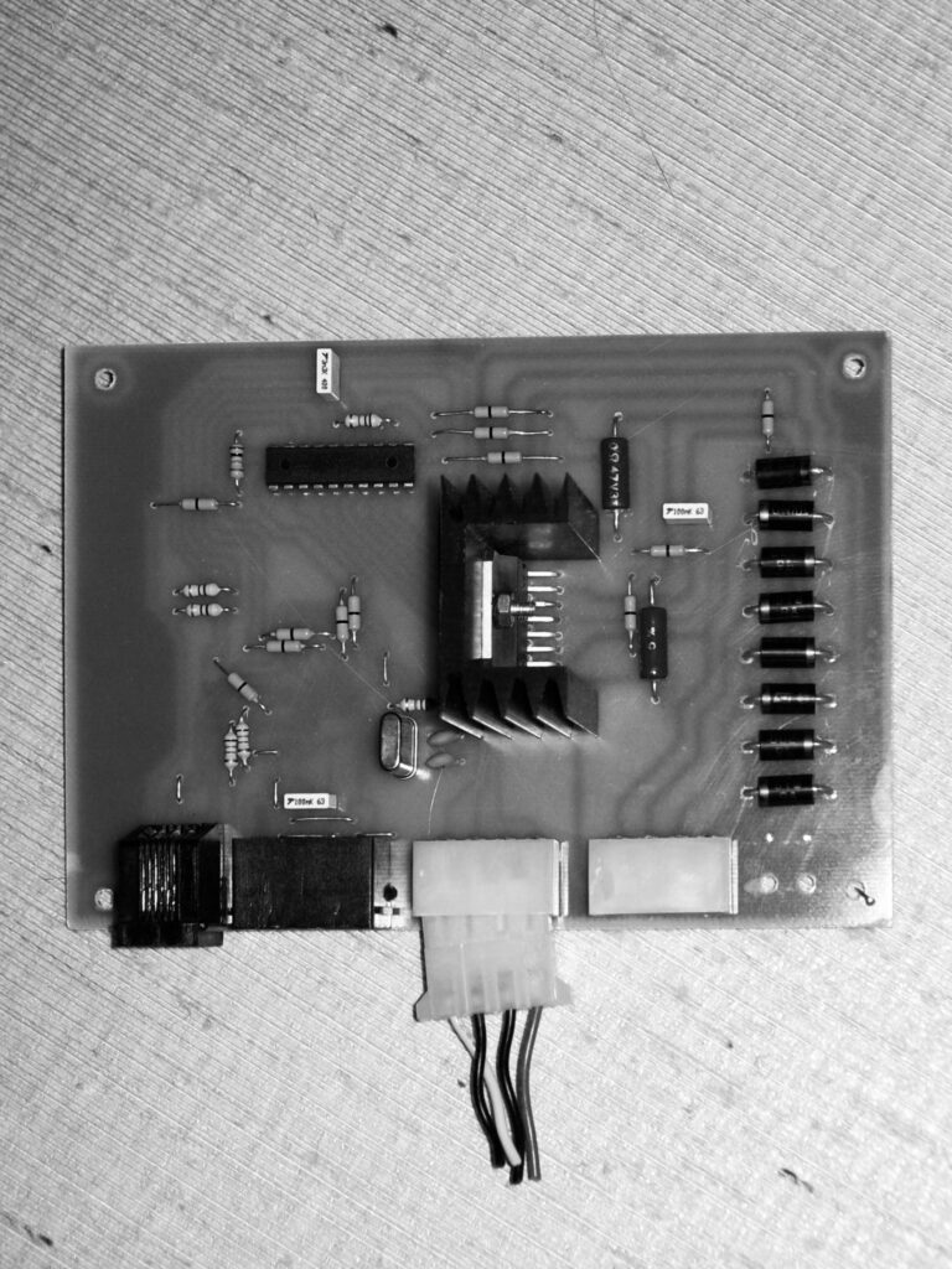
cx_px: 476
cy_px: 634
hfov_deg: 21.0
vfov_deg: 27.8
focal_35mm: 70
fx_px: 2567
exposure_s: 1/97.2
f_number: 3.8
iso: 80
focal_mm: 11.6
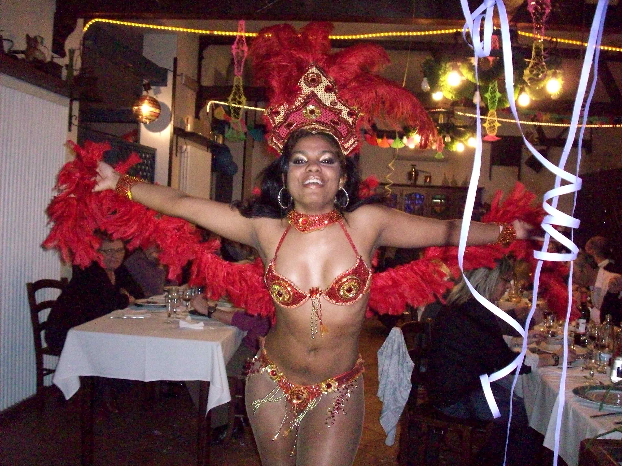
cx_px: 311
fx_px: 665
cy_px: 233
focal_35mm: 37
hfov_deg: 50.1
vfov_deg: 38.7
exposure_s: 1/64
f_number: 2.8
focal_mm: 6.2
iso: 800
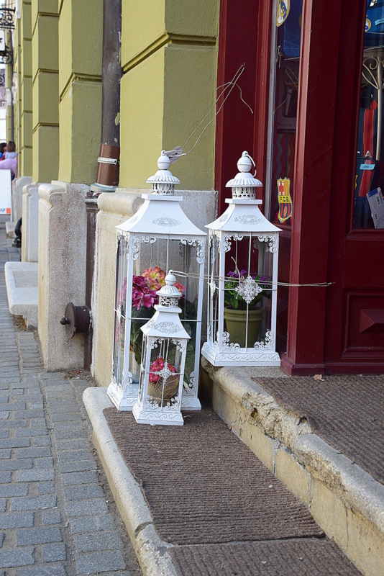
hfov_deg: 20.2
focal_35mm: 68
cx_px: 192
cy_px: 288
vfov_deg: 29.9
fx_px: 1079
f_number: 9
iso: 400
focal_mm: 45
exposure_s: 1/160
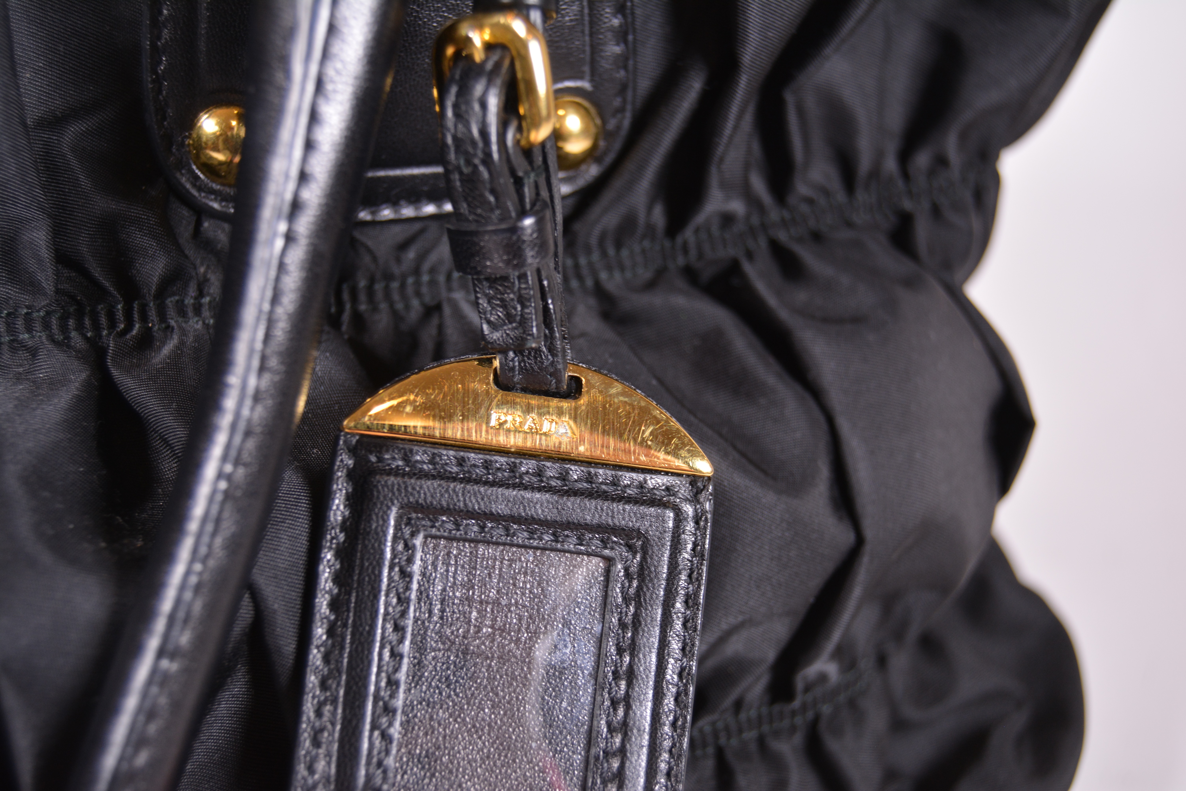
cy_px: 396
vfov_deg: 28.9
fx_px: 1532
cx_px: 593
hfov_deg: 42.3
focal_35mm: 46
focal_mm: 31
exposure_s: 1/80
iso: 400
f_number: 4.2
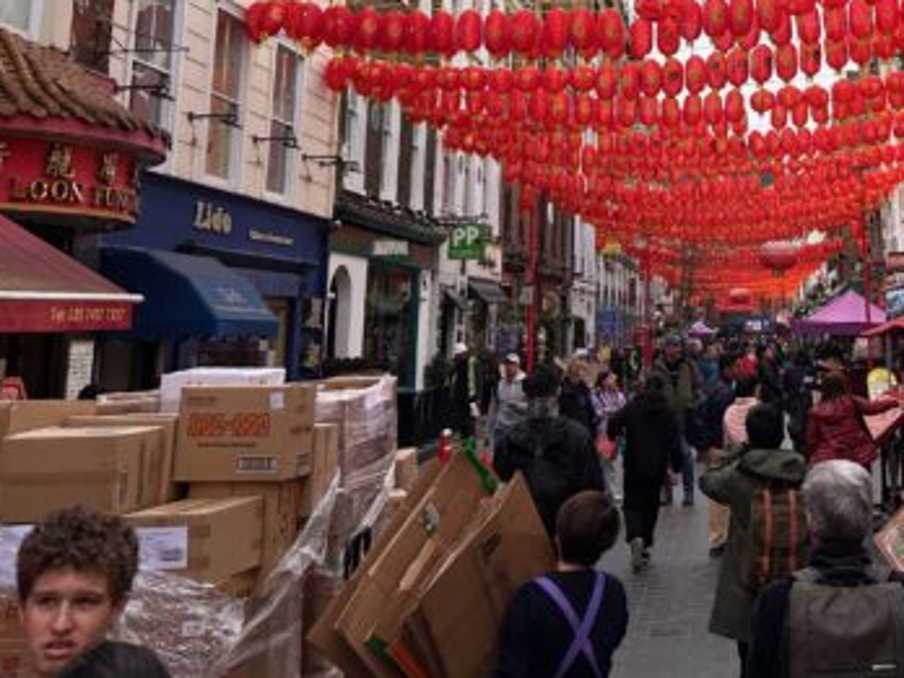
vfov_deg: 28.7
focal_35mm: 48
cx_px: 782
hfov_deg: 37.5
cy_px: 29
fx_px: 1254
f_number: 1.78
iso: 80
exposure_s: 1/3247
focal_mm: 6.86
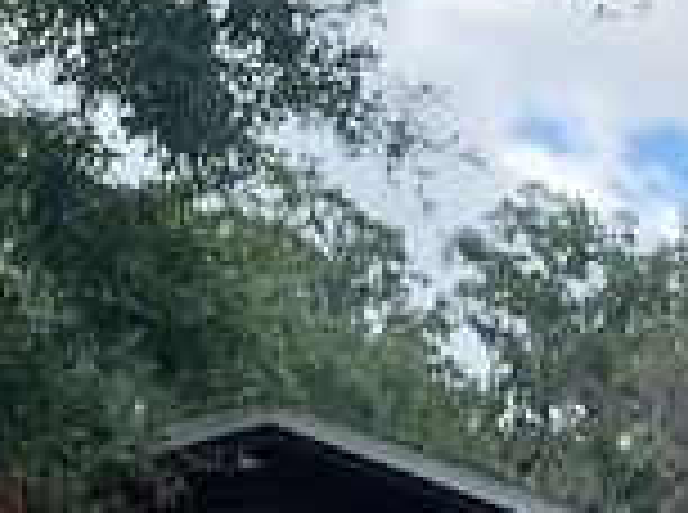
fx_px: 3192
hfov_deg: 10.7
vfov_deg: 8.4
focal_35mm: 161
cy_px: 1233
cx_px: 1610
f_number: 1.8
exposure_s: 1/924
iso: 40
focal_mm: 5.23
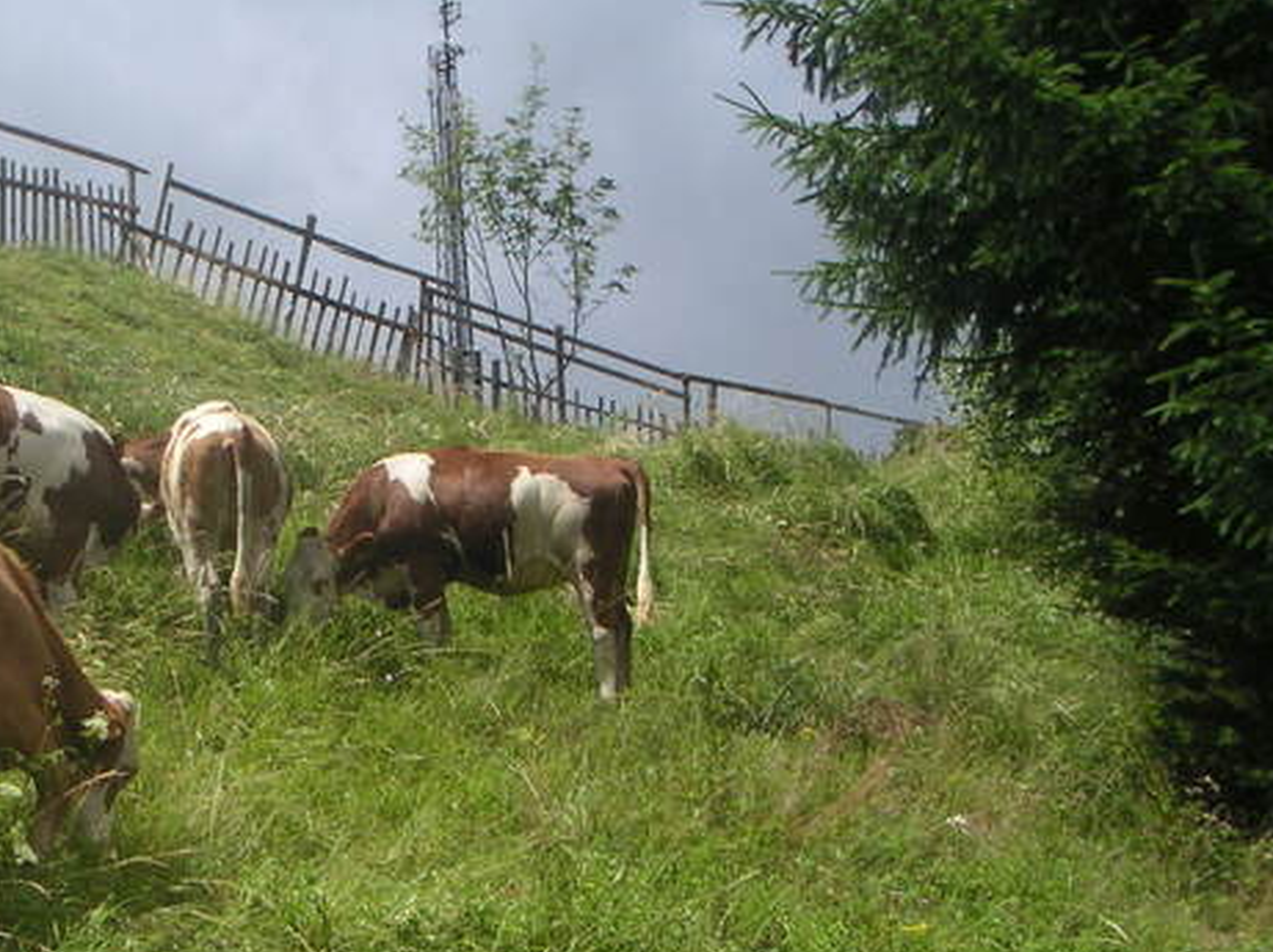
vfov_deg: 22.1
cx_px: 284
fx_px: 2425
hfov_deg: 28.9
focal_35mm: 66
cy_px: 626
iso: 50
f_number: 2.8
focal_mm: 6
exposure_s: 1/750
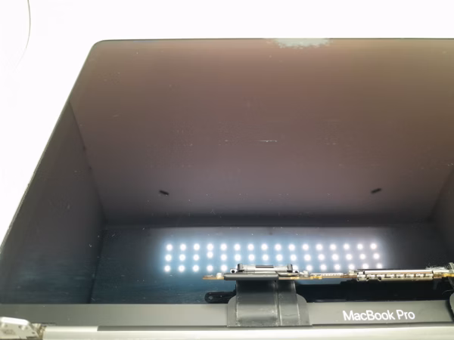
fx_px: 354
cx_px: 227
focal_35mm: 27
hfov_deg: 65.3
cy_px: 170
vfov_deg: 51.4
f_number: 1.8
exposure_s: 1/60
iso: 400
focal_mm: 4
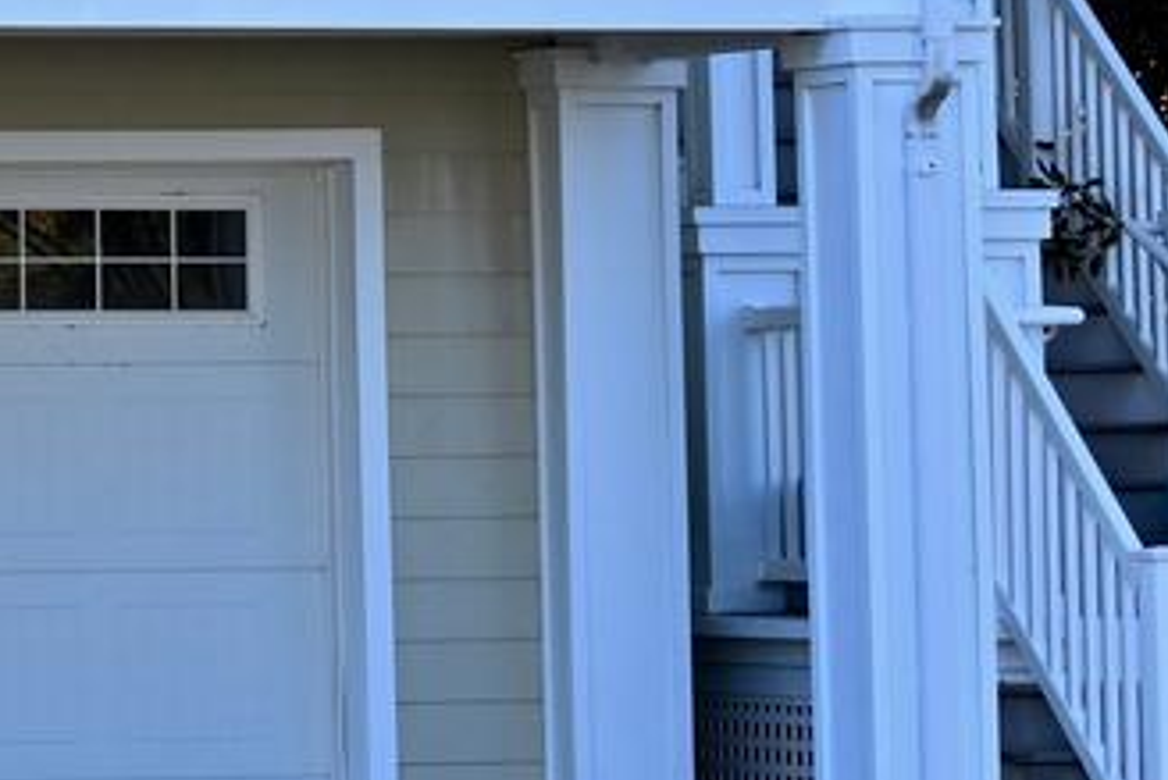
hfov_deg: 7.9
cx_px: -580
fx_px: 8309
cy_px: -778
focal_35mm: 256
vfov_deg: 5.3
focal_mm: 41
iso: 200
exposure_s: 1/500
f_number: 4
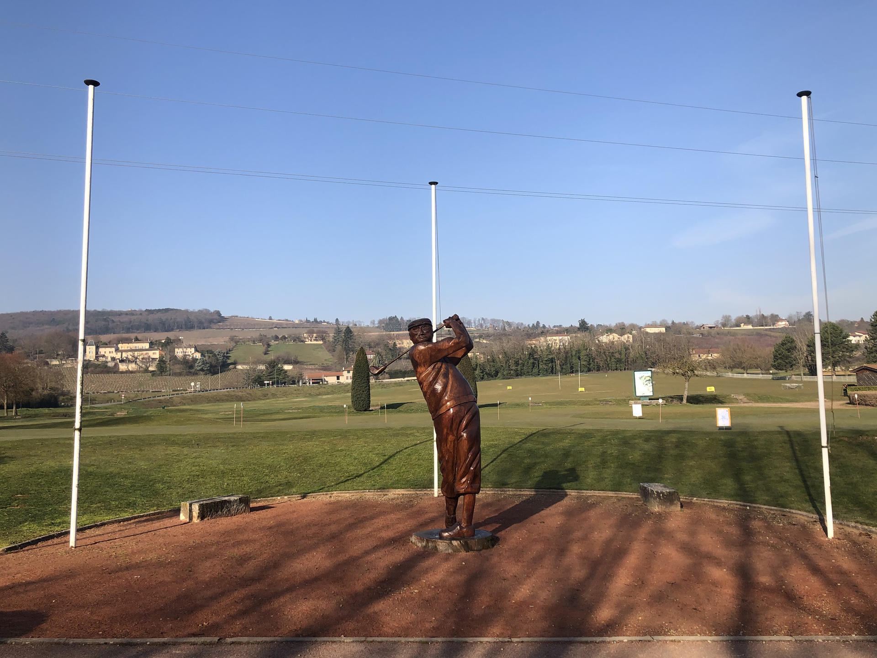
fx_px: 709
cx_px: 438
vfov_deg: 49.7
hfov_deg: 63.4
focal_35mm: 28
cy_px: 329
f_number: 1.8
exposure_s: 1/1372
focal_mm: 3.99
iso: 20
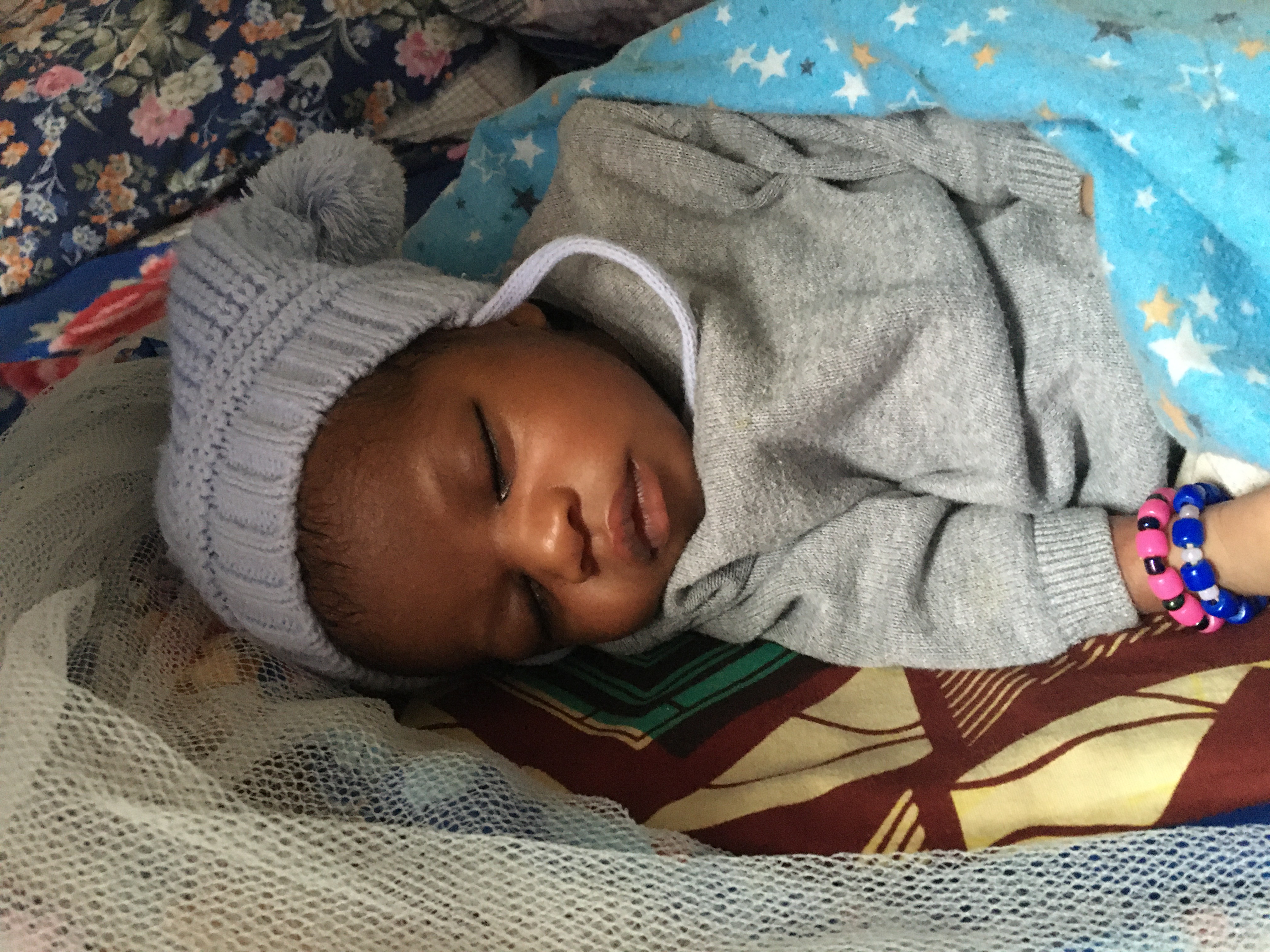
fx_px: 1064
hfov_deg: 61.7
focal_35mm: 29
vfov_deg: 48.2
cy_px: 476
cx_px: 635
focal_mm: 4.15
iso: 320
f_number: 2.2
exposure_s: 1/17
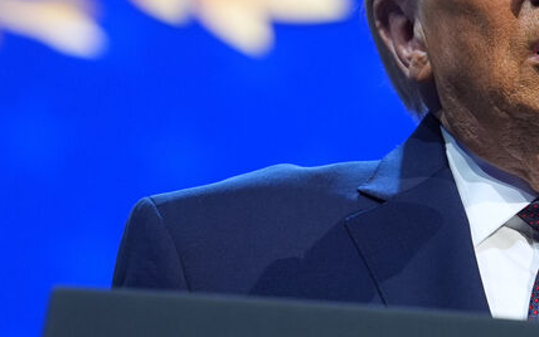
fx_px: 7334
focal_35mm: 499
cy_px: 85
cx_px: 582
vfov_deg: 2.6
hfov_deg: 4.2
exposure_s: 1/320
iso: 1250
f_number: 3.2
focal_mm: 150
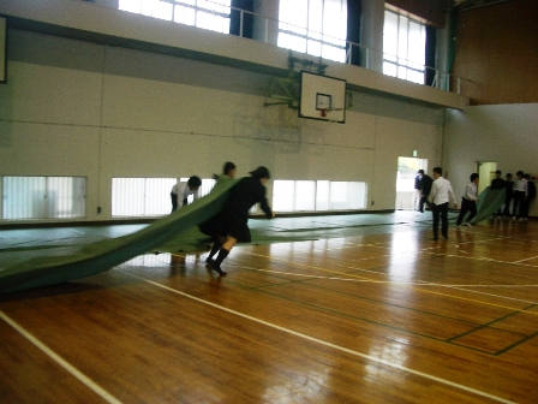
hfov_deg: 52.6
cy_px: 202
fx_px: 544
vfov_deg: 40.7
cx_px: 269
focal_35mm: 35
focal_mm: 5.8
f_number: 2.6
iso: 100
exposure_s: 1/30
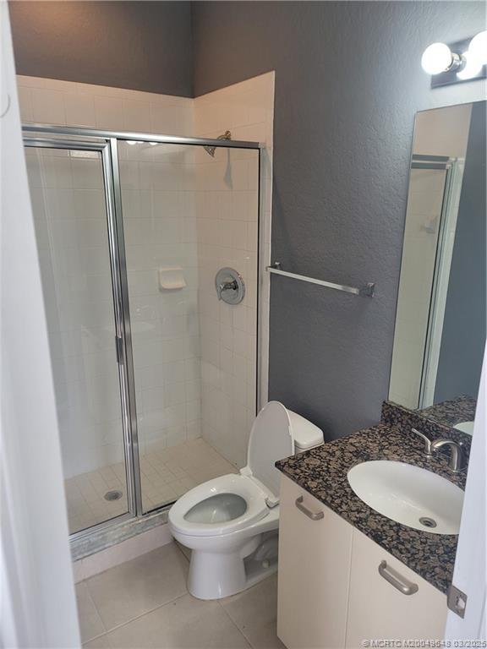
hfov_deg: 54.9
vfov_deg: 69.4
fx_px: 469
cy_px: 324
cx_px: 244
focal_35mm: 25
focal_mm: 7
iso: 200
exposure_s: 1/120
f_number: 1.8
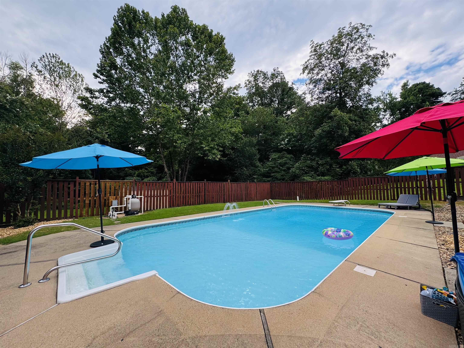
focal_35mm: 14
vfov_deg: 85.7
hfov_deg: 102.1
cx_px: 232
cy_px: 174
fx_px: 188
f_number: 2.2
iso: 40
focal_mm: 2.22
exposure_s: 1/224
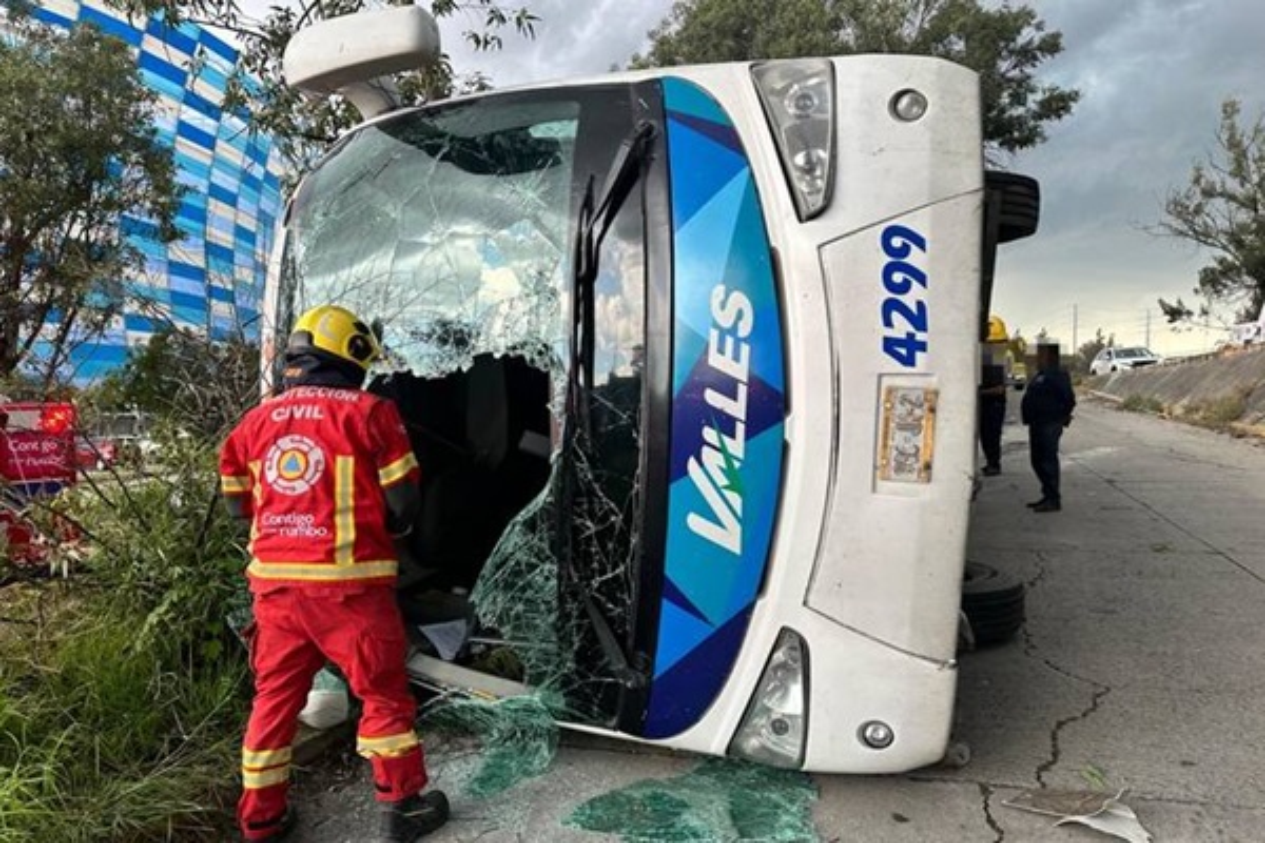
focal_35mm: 33
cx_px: 632
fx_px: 1159
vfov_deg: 40.0
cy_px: 422
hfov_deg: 57.2
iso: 800
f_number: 4.5
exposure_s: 1/160
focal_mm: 33
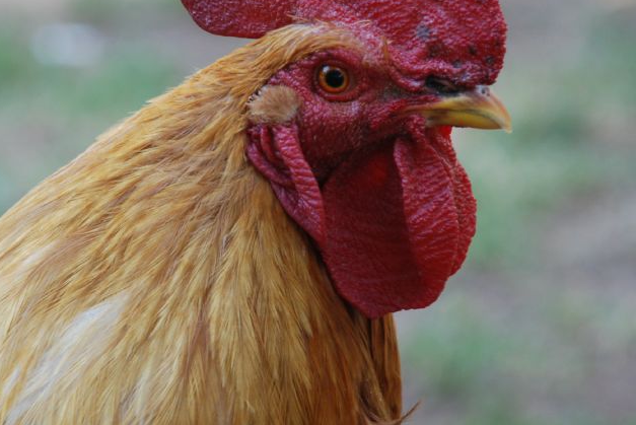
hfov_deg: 6.2
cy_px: 140
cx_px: 255
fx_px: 5848
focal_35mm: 331
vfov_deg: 4.2
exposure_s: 1/100
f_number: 5.6
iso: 400
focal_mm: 135
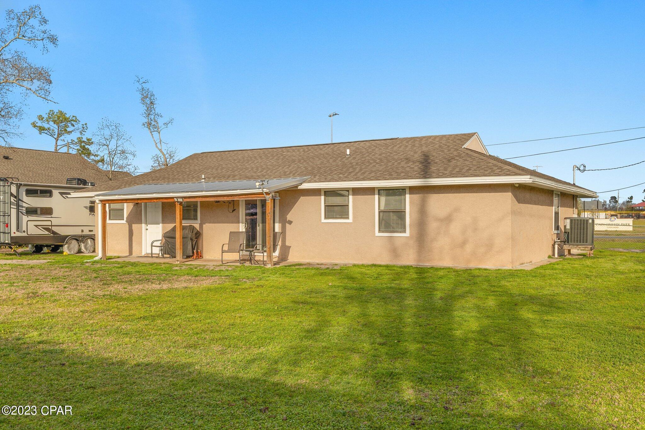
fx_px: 645
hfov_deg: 53.1
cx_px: 322
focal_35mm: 36
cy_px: 215
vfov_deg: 36.9
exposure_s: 1/40
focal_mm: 24
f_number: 8
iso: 100
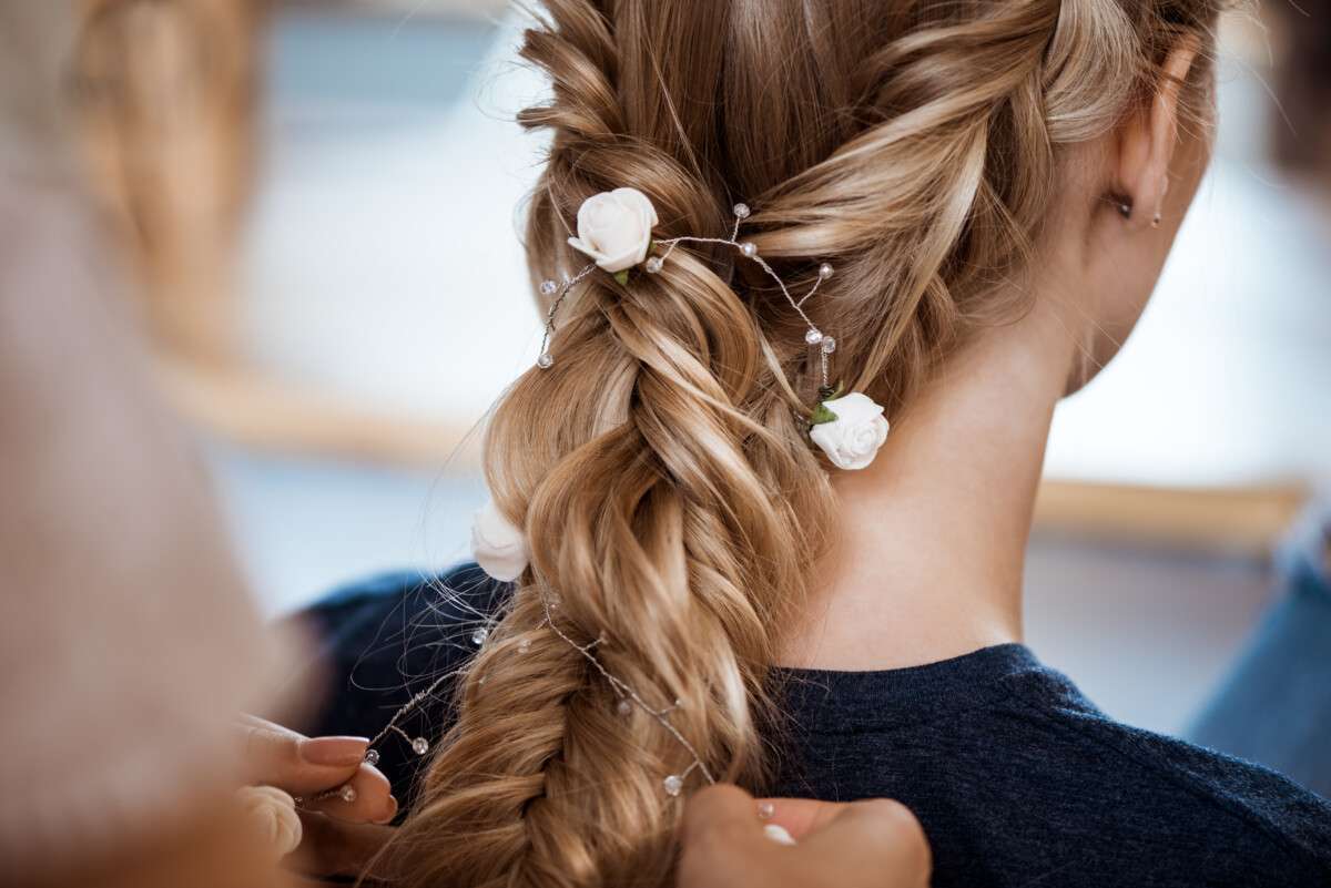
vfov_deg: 13.1
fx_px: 3883
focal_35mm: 105
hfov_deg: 19.4
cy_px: 444
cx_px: 666
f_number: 3
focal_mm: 105
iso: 100
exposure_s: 1/200
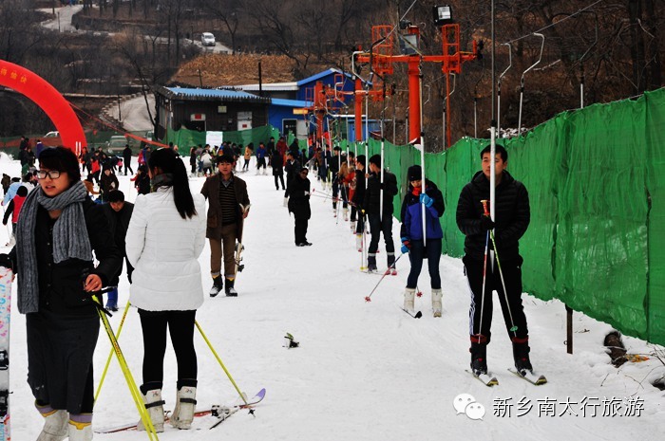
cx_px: 332
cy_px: 220
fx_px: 2491
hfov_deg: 15.2
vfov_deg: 10.1
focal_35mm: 135
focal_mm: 90
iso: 200
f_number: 10
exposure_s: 1/200
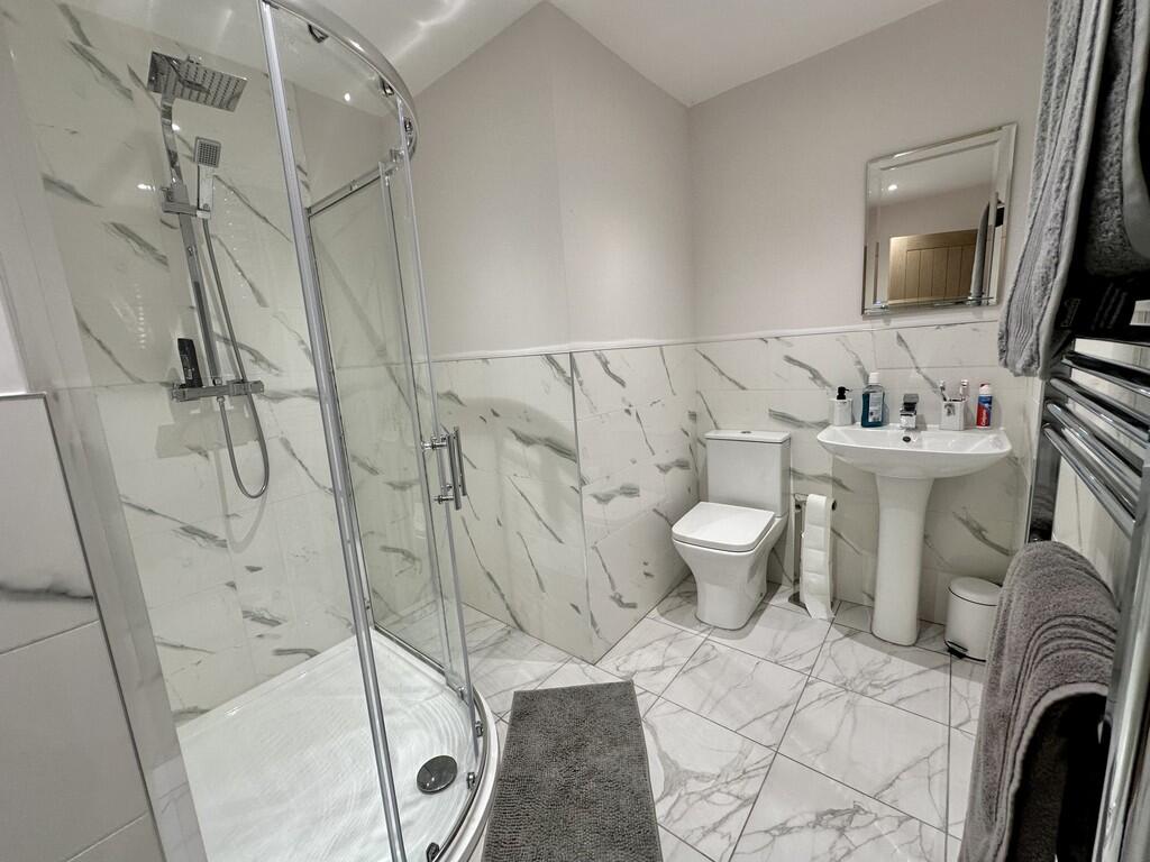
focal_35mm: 14
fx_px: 465
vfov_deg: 85.7
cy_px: 431
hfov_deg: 102.1
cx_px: 575
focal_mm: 2.22
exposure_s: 1/100
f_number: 2.2
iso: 125
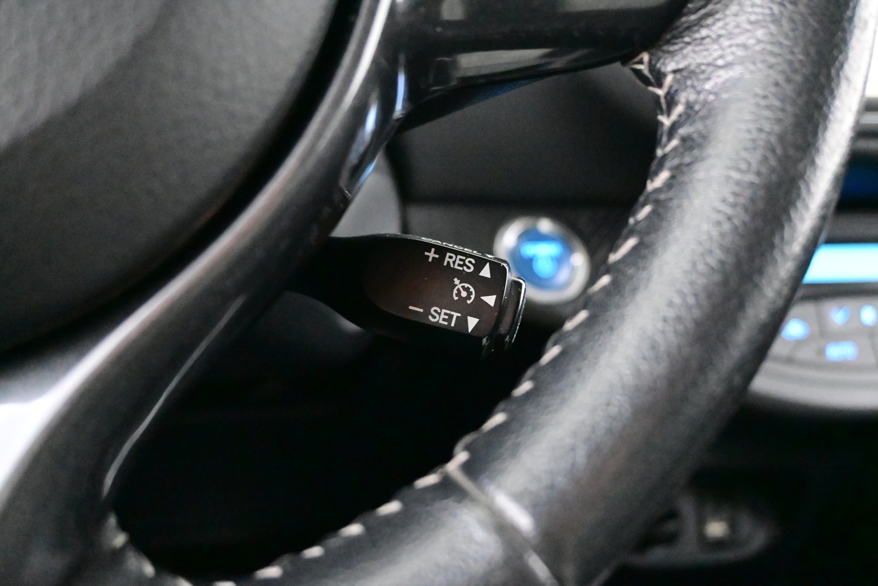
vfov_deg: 40.0
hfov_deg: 57.2
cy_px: 293
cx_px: 439
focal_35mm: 33
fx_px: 805
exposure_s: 1/40
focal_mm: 22
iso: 18000
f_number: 4
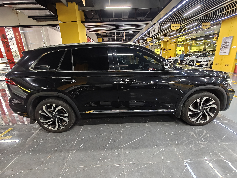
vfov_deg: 81.7
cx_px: 118
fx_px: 103
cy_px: 89
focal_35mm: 15
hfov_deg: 98.2
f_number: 2
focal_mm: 2.3
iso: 4000
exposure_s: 1/63
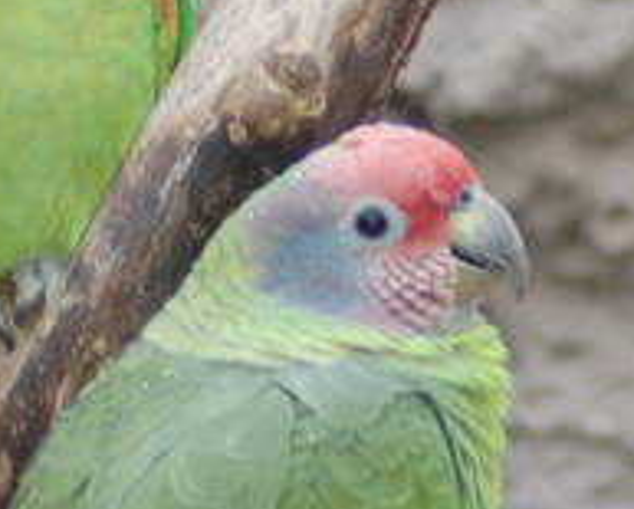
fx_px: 9810
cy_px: 392
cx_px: 857
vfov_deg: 3.0
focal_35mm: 522
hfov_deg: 3.7
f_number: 4
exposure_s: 1/20
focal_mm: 70
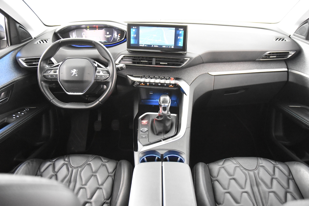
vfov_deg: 43.6
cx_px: 154
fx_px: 258
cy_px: 103
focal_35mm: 30
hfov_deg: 61.9
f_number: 2.8
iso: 9000
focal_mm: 20
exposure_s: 1/30
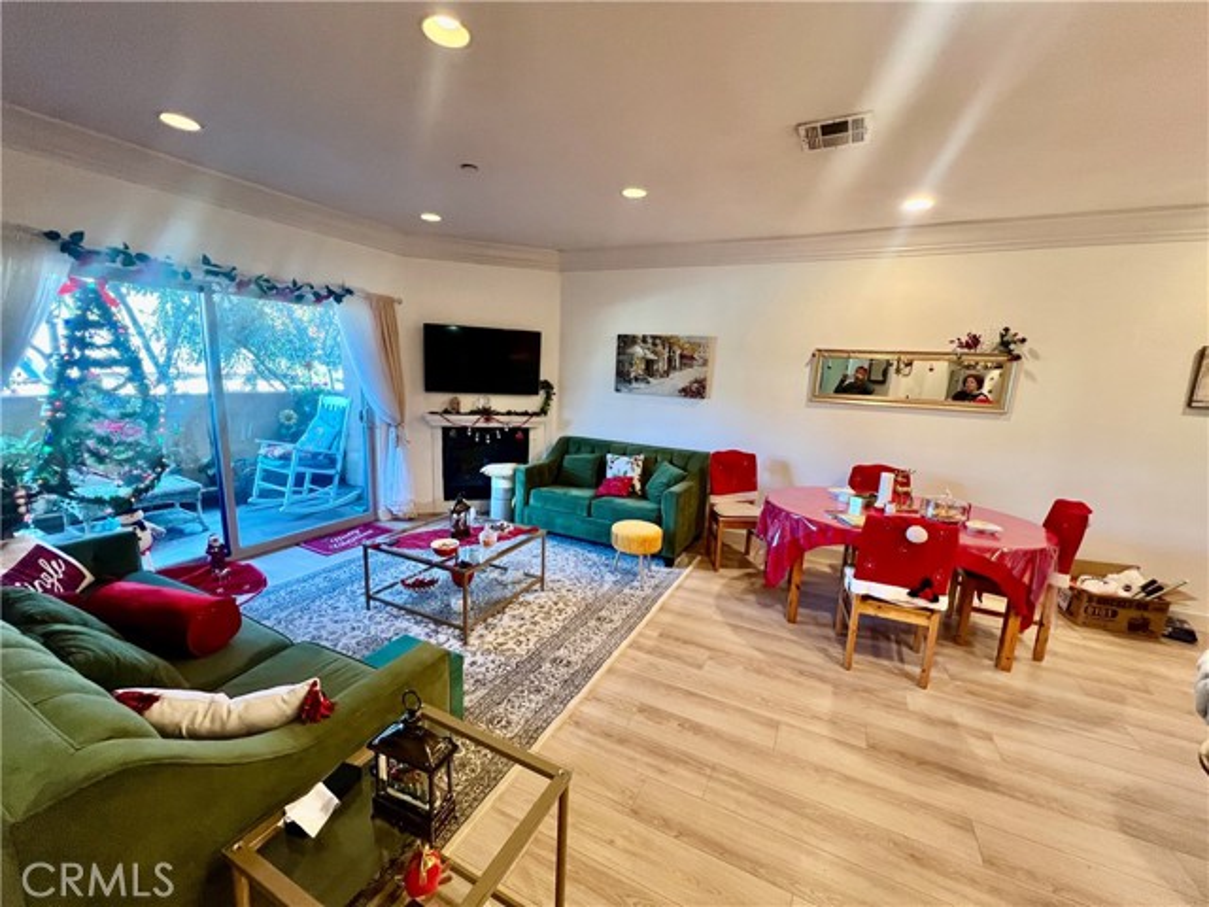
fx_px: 454
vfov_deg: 89.9
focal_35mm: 13
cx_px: 604
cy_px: 454
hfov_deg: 106.2
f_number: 1.8
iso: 250
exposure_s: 1/60
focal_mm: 1.57
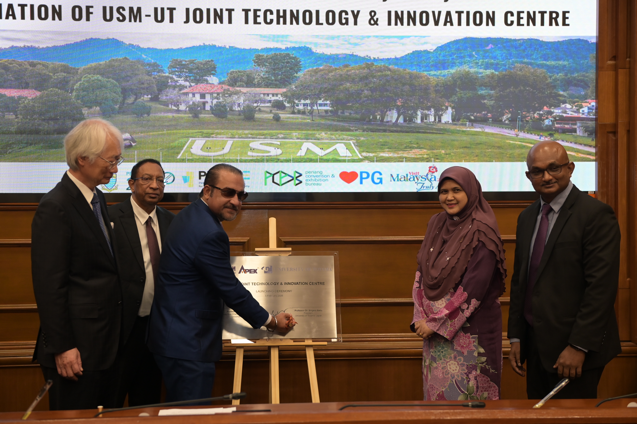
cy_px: 212
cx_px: 318
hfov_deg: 36.3
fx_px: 973
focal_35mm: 55
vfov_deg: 24.6
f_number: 4
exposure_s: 1/200
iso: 1600
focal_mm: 55
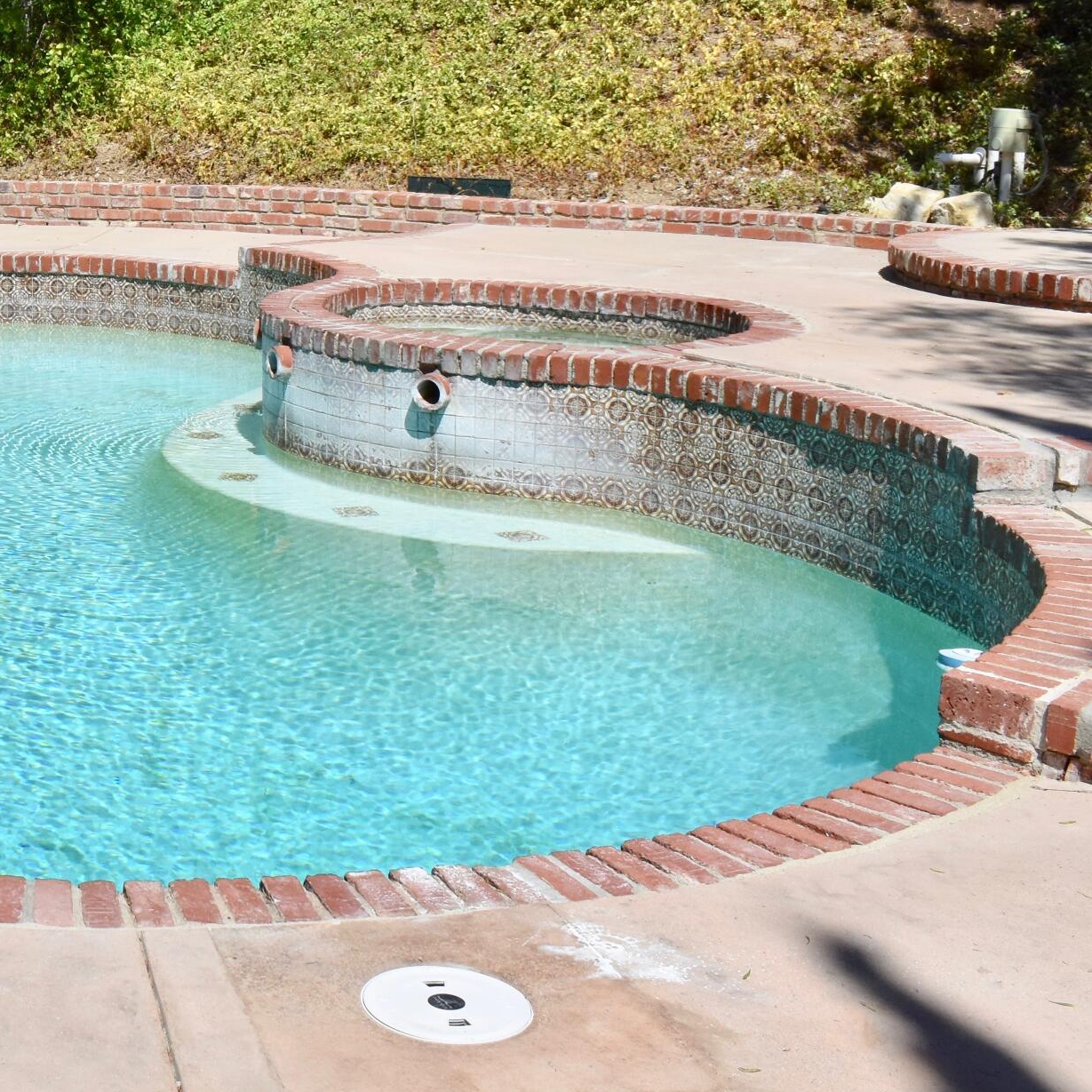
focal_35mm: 56
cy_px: 298
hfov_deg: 28.5
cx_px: -20
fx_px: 1999
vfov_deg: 30.1
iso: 400
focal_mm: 18
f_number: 13
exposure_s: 1/640
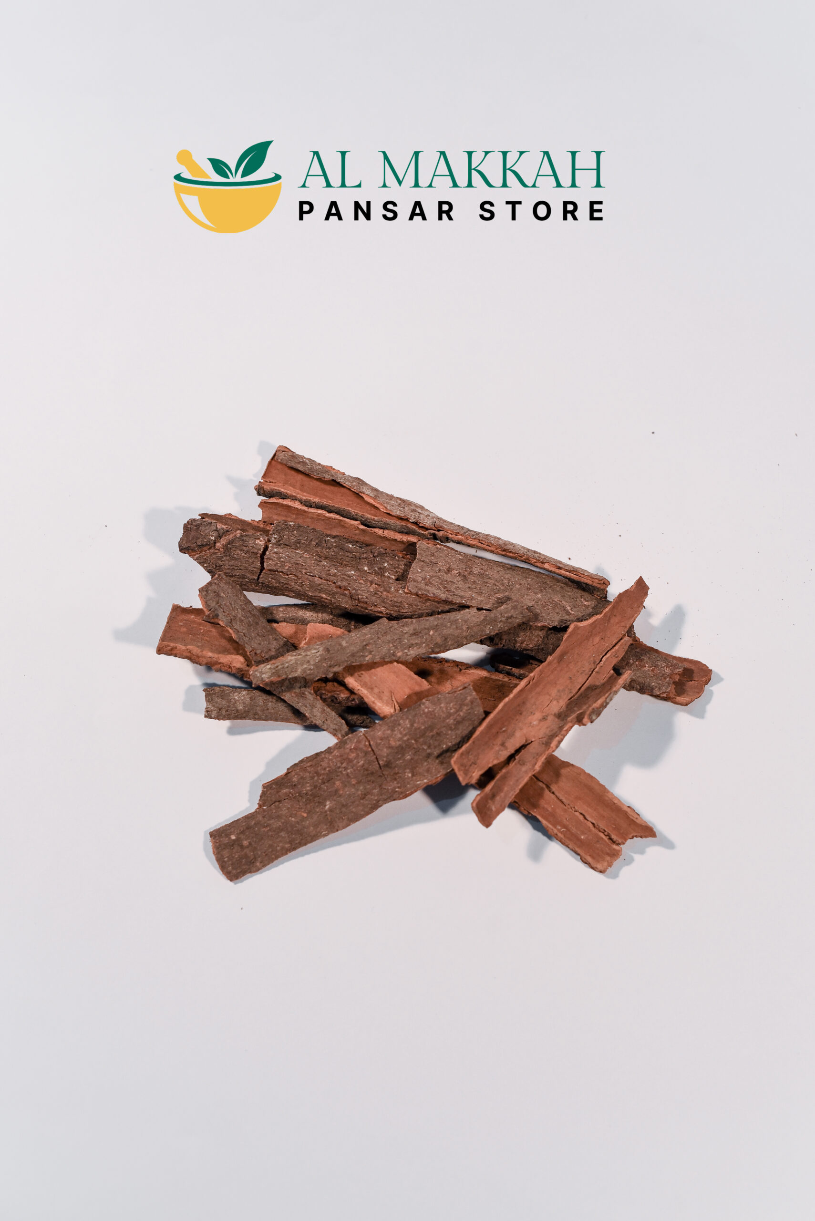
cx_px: 408
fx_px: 1696
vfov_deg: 39.6
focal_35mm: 50
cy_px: 610
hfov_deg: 27.0
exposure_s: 1/200
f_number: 5
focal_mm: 50
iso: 1000
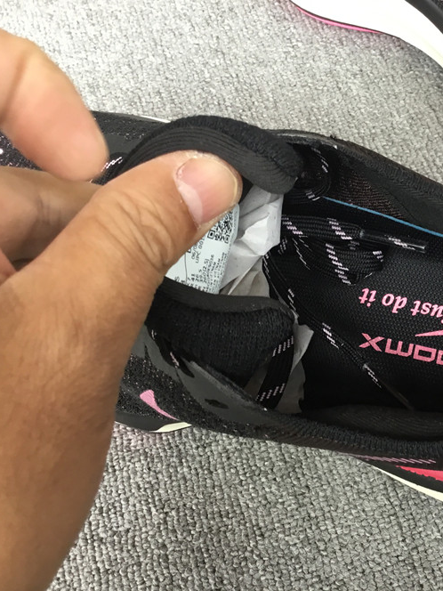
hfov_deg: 33.1
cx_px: 374
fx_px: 717
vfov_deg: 44.8
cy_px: 293
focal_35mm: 42
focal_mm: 3.3
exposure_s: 1/33
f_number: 2.4
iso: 40
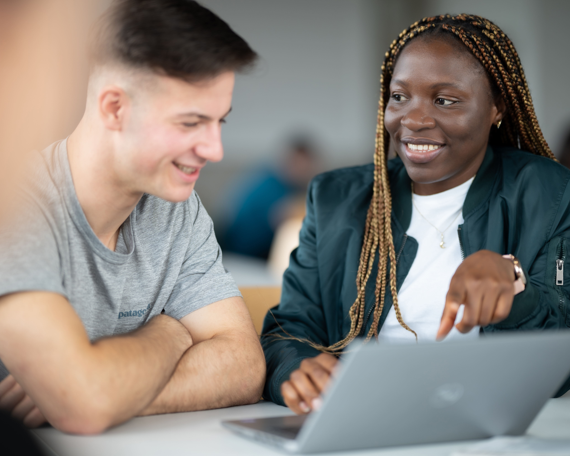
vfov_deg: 16.0
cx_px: 273
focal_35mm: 96
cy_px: 228
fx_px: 1619
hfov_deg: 20.0
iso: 100
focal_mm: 85
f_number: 1.2
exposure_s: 1/250
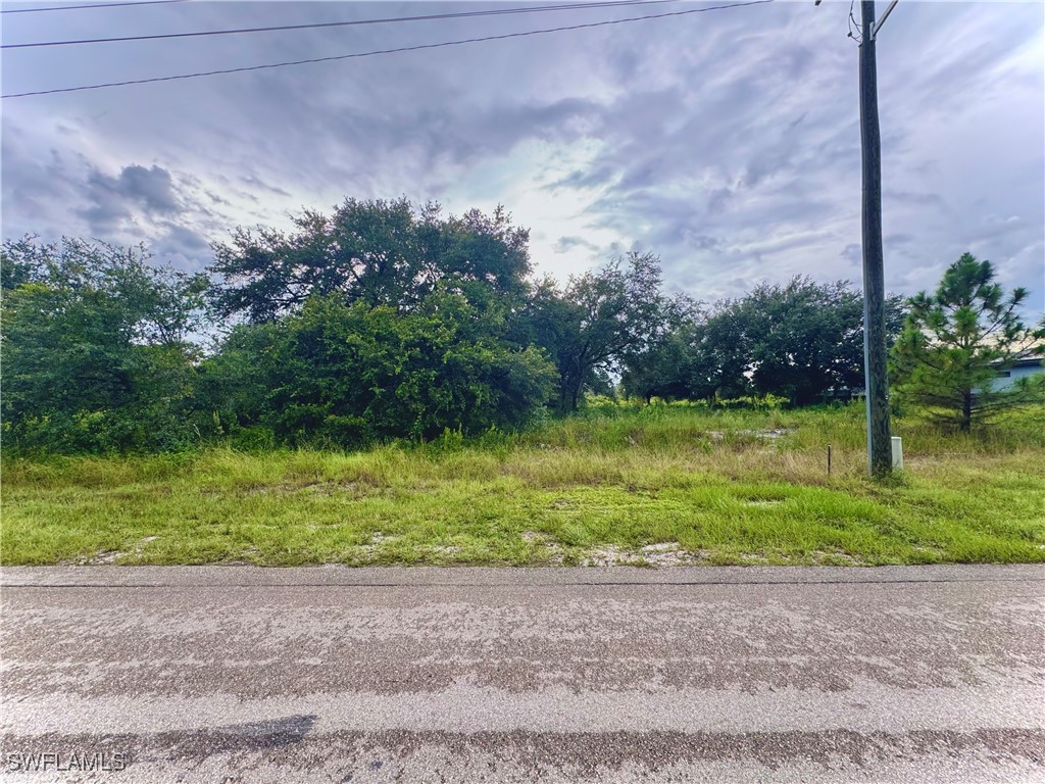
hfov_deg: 102.1
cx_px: 522
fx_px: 423
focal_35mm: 14
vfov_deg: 85.7
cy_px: 392
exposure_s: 1/99
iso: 100
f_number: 2.2
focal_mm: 2.22
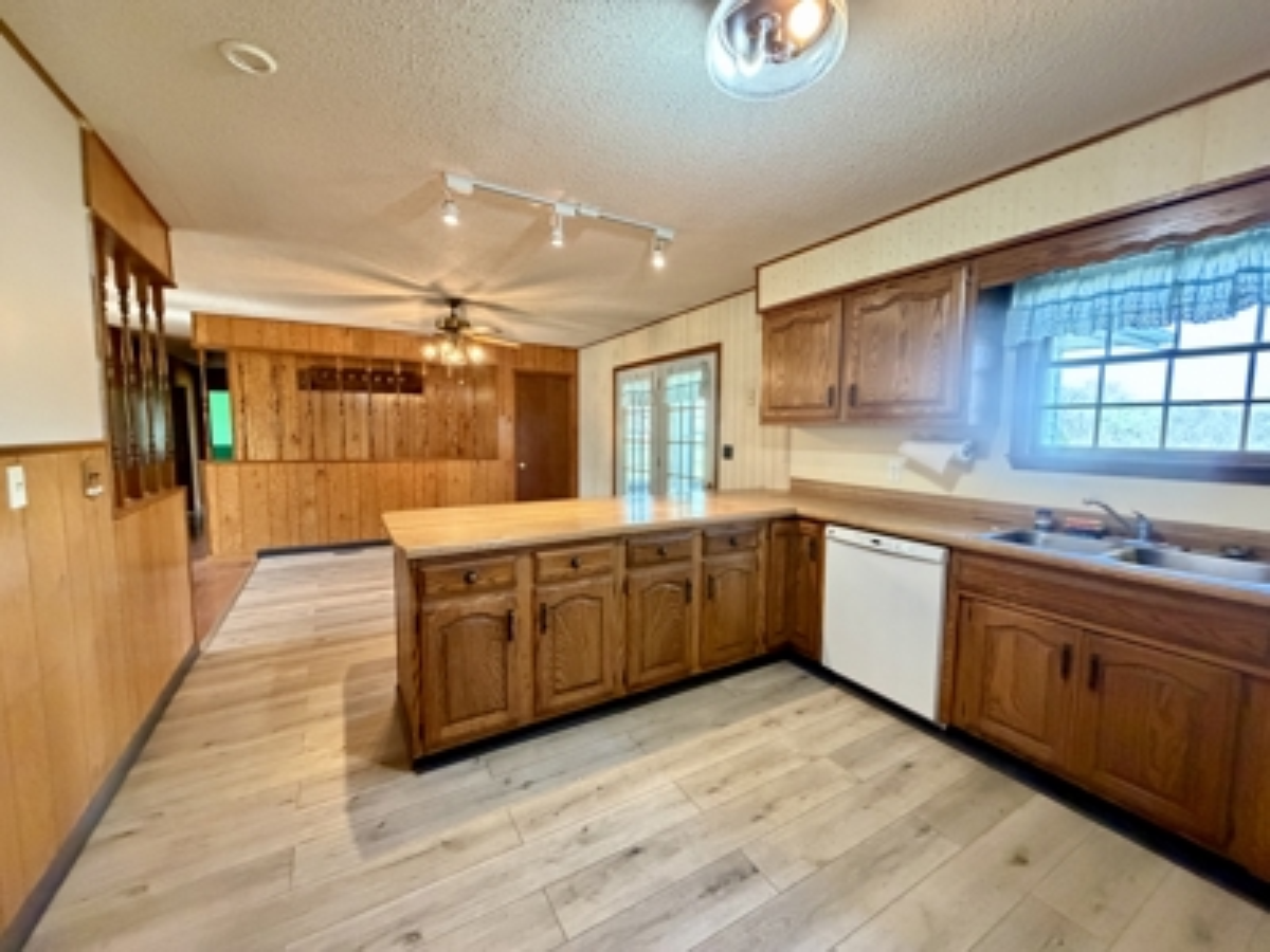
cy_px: 476
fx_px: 514
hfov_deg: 102.1
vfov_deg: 85.7
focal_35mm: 14
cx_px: 635
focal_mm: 2.22
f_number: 2.2
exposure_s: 1/60
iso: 800
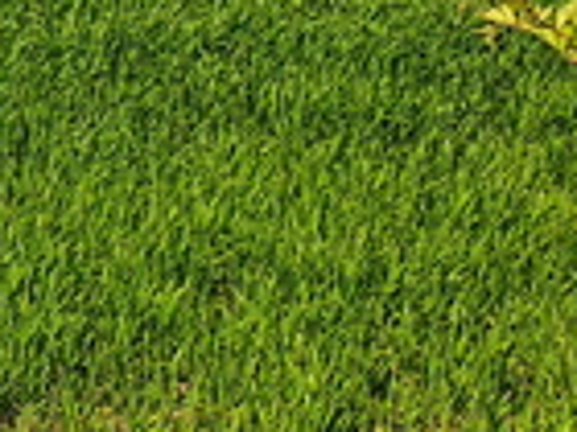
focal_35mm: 147
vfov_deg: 9.4
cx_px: -771
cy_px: -436
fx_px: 2450
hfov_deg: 11.4
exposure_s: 1/2544
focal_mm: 4.32
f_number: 2.4
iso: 50
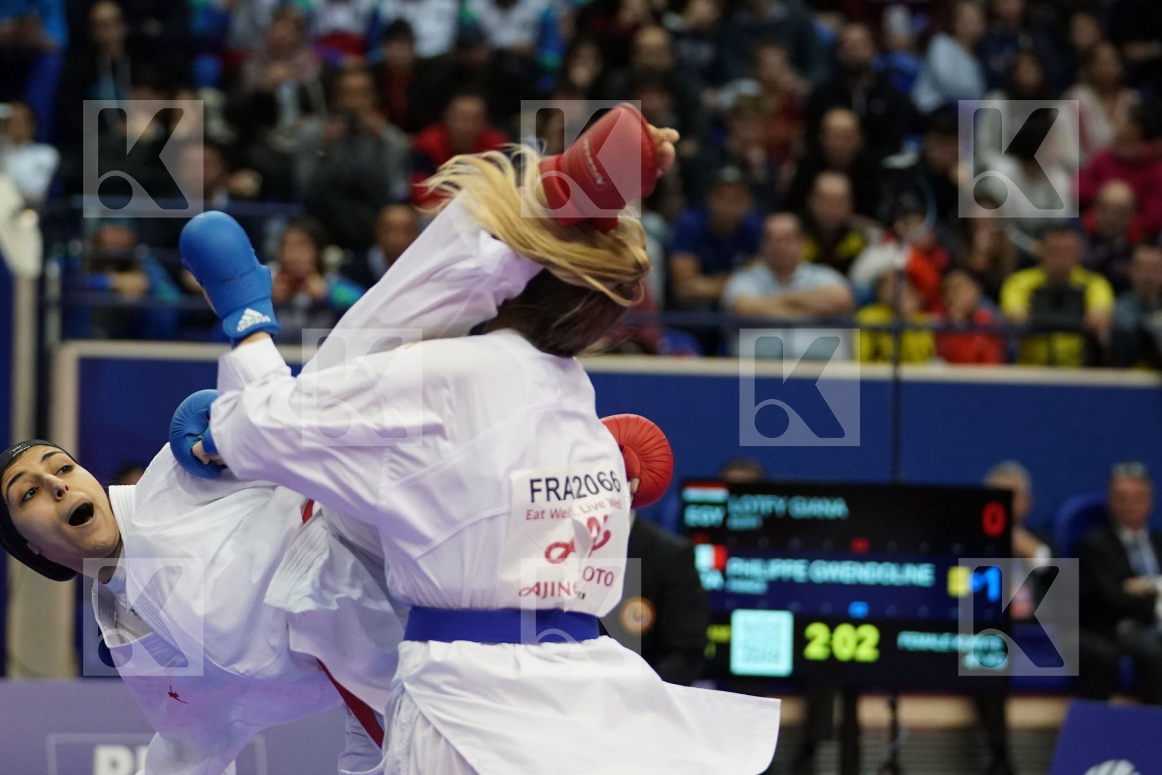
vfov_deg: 8.0
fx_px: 5551
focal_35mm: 172
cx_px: 581
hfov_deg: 11.9
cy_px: 388
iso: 3200
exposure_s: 1/1000
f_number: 2.8
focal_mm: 115
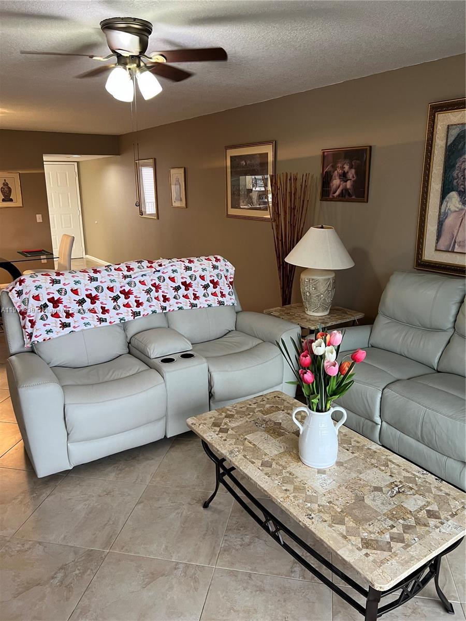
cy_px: 310
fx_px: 467
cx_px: 233
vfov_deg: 67.3
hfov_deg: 53.1
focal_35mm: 26
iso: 200
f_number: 1.5
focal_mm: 5.7
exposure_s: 1/60
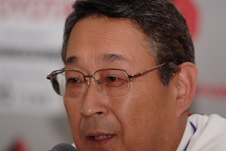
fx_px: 2272
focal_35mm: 362
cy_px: 101
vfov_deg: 3.8
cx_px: 98
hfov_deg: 5.7
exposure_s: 1/250
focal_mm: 180
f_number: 2.8
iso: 100
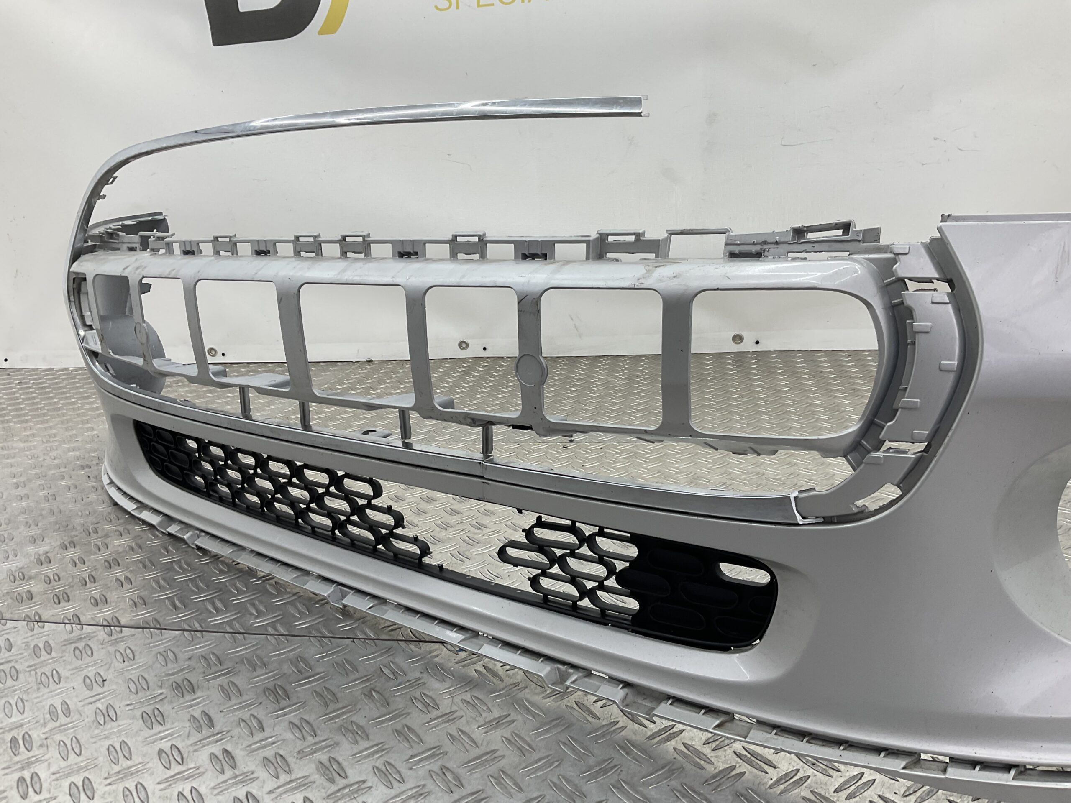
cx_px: 536
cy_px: 402
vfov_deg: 48.2
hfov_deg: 61.7
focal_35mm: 29
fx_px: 897
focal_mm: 3
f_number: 1.8
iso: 20
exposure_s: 1/100
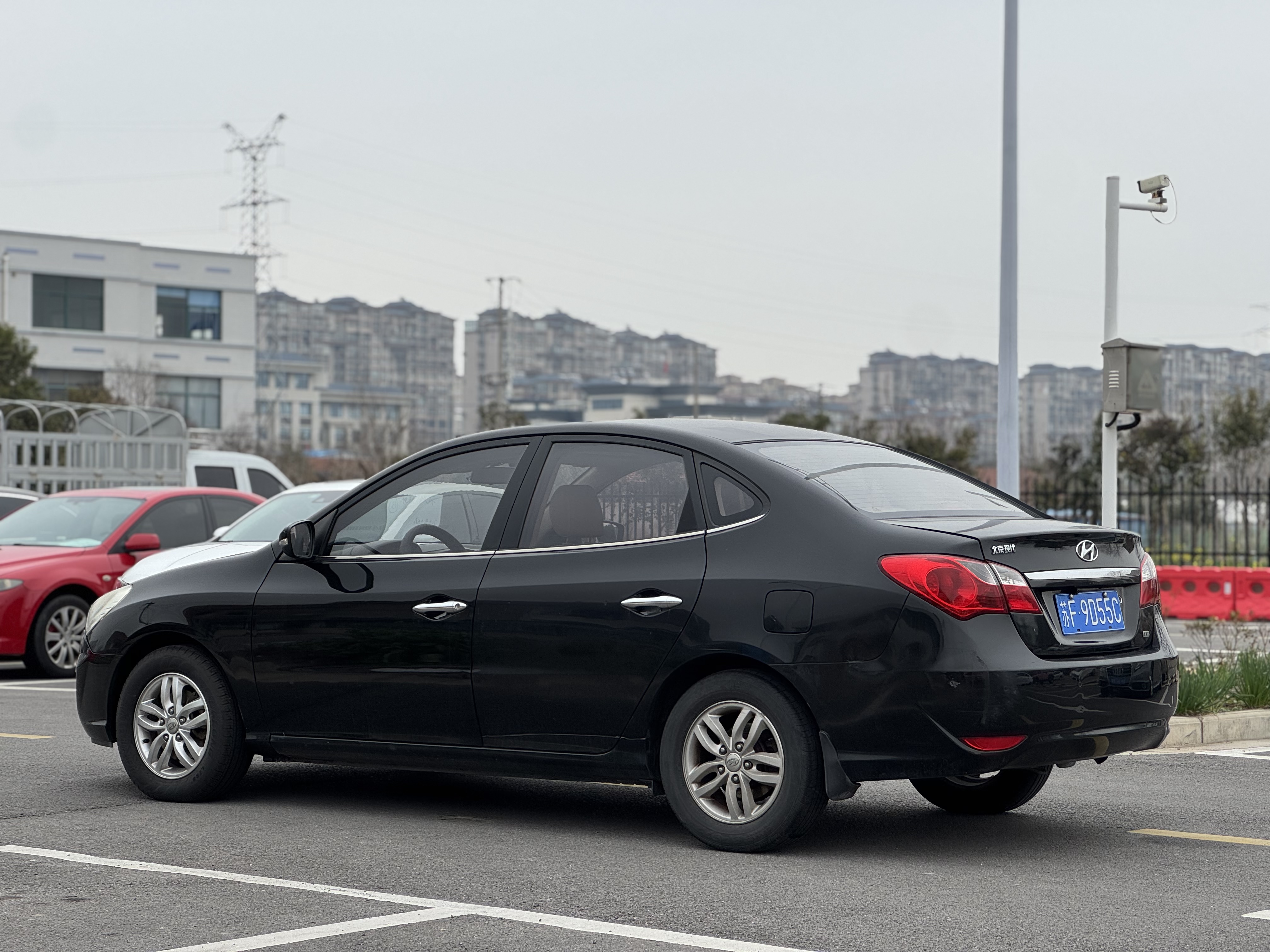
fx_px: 2825
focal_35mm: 77
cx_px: 635
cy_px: 476
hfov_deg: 25.3
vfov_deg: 19.1
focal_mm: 9
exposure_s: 1/280
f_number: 2.8
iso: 25
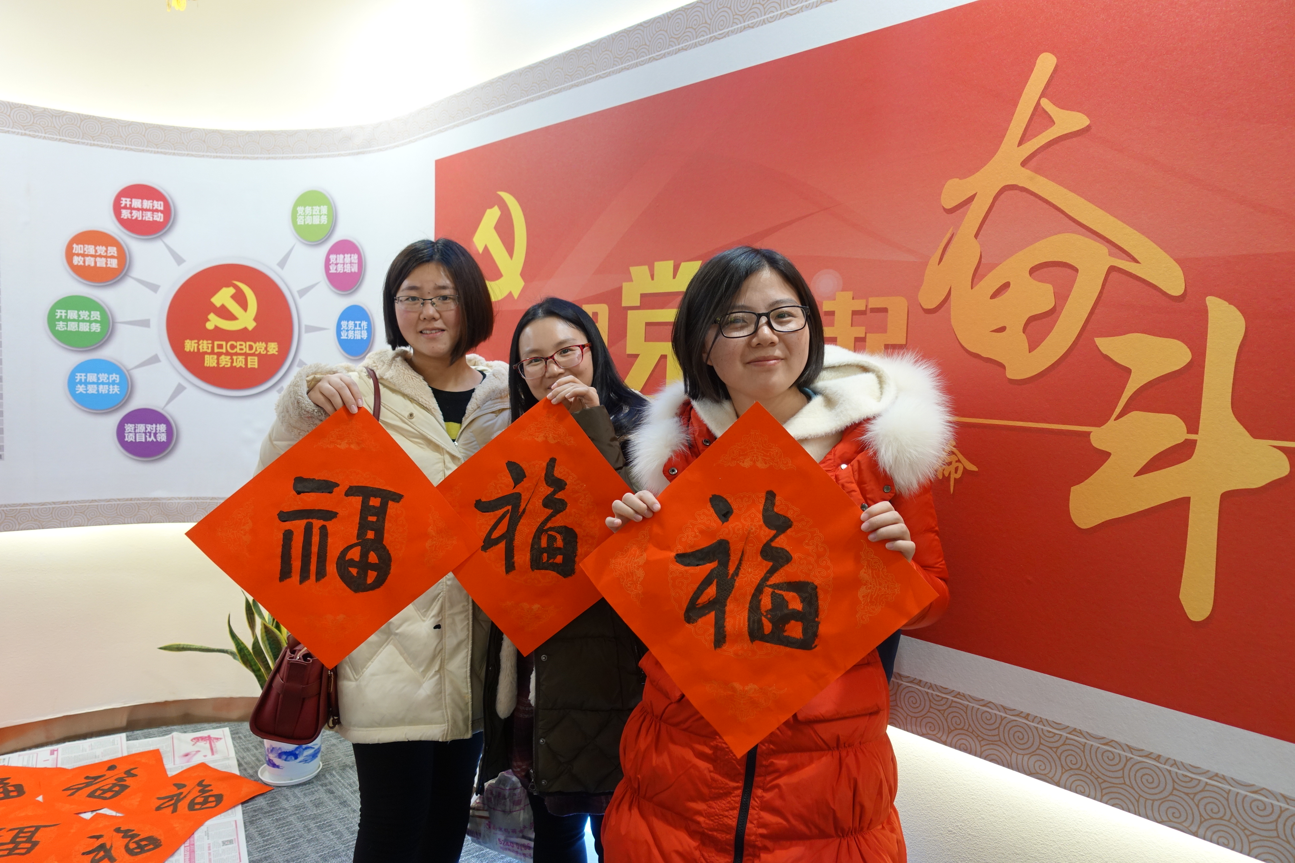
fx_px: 863
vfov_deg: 53.1
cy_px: 432
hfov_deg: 73.7
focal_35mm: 24
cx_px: 648
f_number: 2
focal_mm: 8.8
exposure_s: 1/60
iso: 250
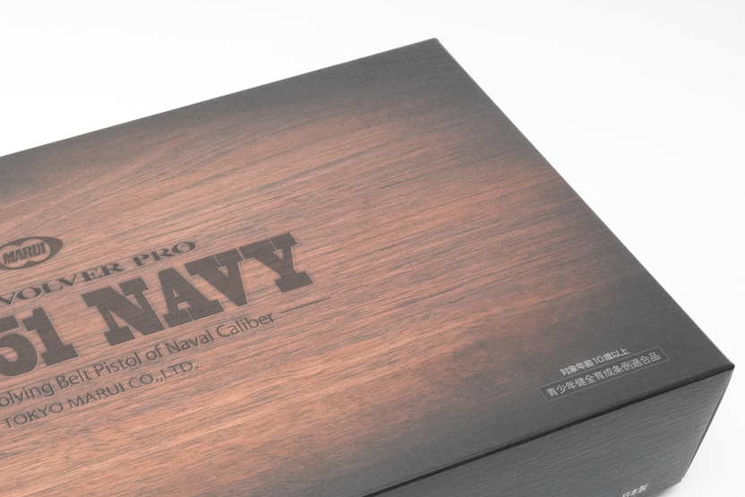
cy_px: 459
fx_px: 1532
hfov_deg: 26.5
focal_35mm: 74
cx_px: 81
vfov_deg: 18.1
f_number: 18
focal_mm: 38
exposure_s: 1/60
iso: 1250
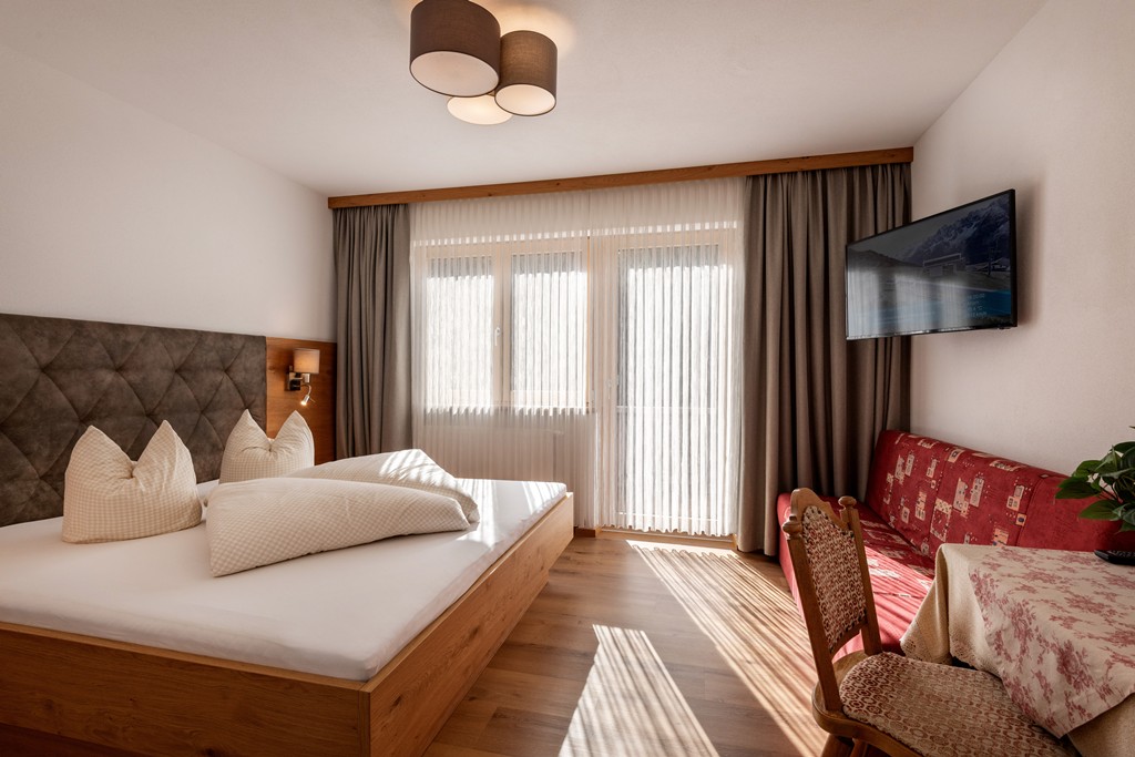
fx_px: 504
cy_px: 378
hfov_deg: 96.7
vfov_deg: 73.8
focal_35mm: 16
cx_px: 568
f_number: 11
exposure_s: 1/100
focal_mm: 16
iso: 250
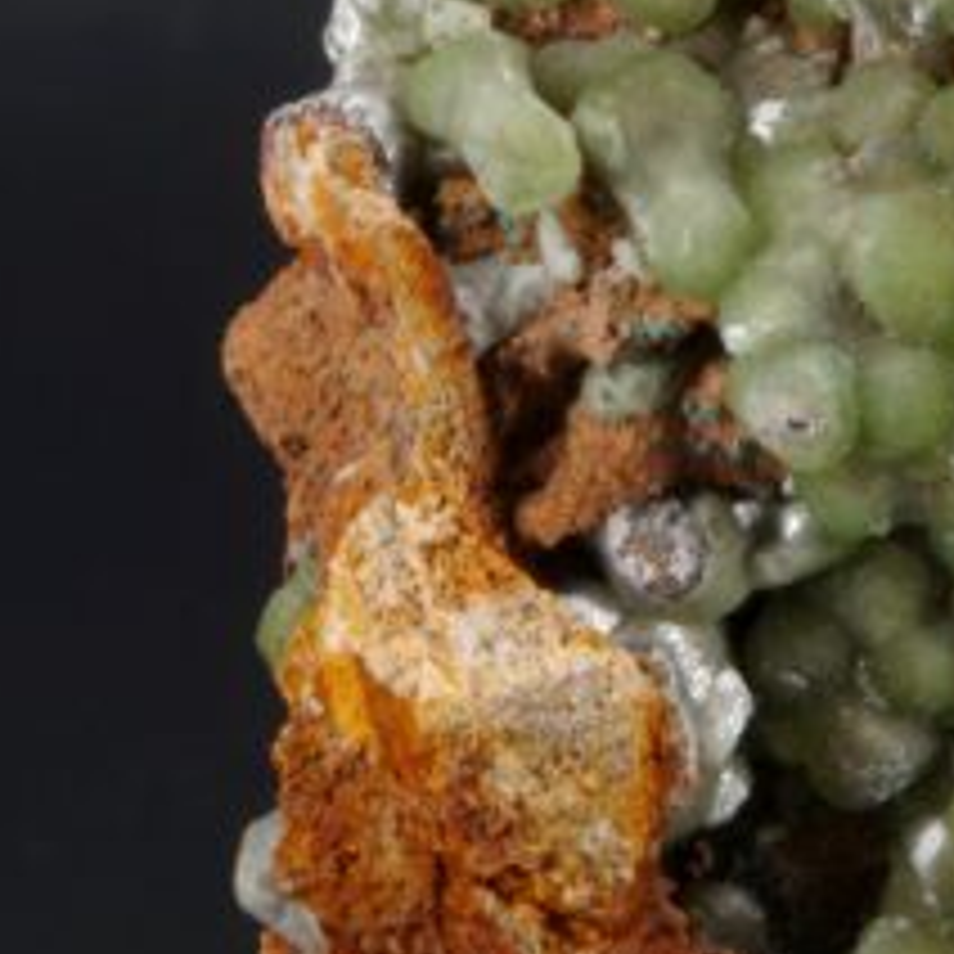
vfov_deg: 10.1
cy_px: 511
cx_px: 774
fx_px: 5394
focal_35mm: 173
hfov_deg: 10.1
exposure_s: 1
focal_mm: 47.5
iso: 100
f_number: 7.1
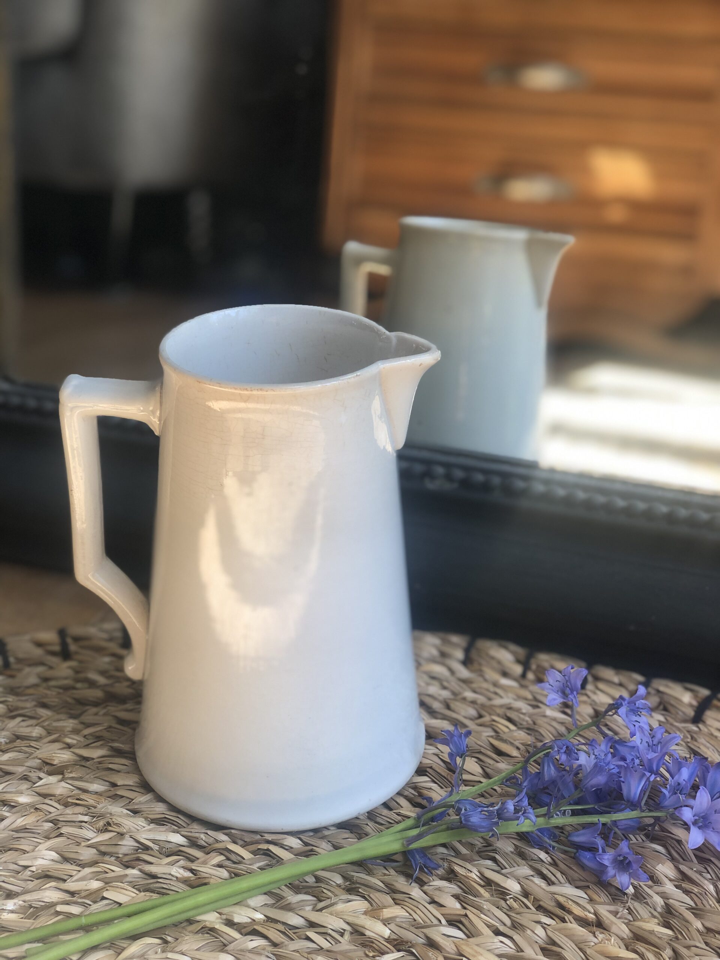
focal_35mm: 52
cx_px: 360
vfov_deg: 36.8
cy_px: 480
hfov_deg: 28.0
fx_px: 1442
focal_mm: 6
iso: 16
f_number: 2.4
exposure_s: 1/60
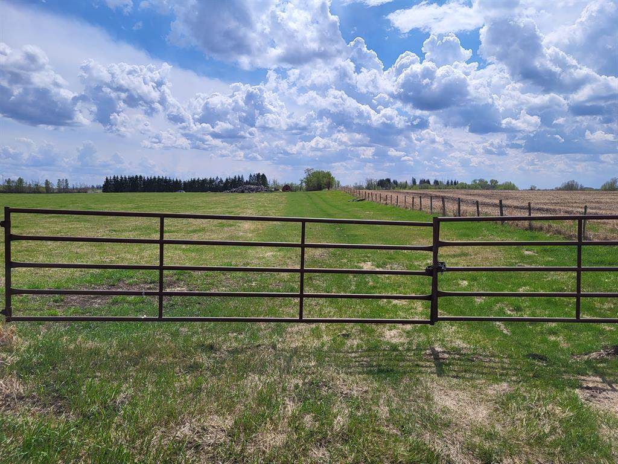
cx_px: 309
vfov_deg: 53.1
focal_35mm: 26
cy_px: 232
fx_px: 464
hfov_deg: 67.3
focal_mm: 5.4
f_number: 1.8
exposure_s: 1/6003
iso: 40
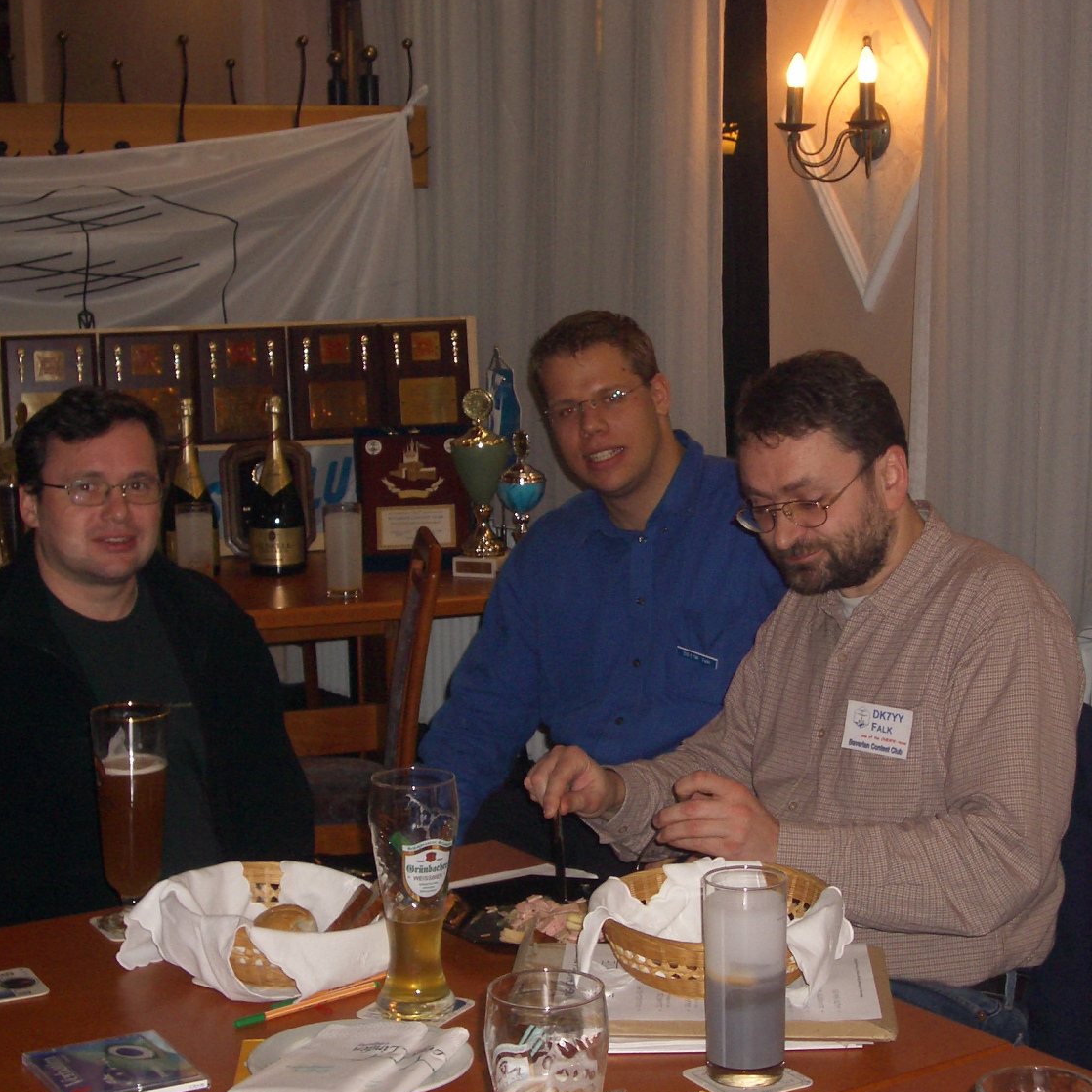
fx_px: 2213
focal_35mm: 62
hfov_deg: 27.7
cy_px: 513
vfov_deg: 27.7
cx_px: 654
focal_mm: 8.2
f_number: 3.1
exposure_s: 1/60
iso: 100
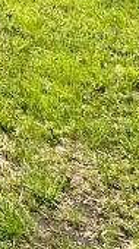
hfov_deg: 8.3
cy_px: -195
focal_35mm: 92
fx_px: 606
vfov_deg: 18.4
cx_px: -391
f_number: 2.2
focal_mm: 2.22
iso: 40
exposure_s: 1/590
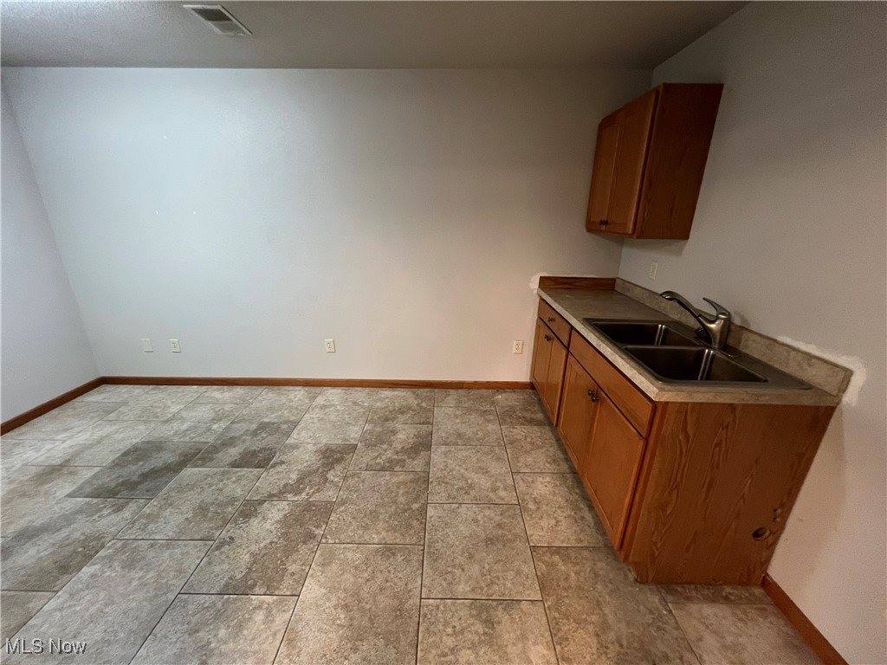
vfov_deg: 89.9
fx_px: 333
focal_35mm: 13
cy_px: 332
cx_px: 444
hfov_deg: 106.2
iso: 320
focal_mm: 1.57
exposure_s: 1/60
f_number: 1.8
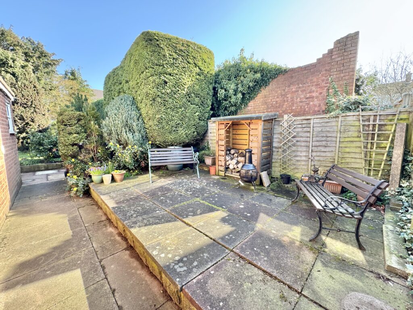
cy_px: 155
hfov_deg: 102.1
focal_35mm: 14
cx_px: 206
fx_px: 167
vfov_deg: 85.7
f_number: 2.2
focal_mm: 2.22
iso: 50
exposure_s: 1/99
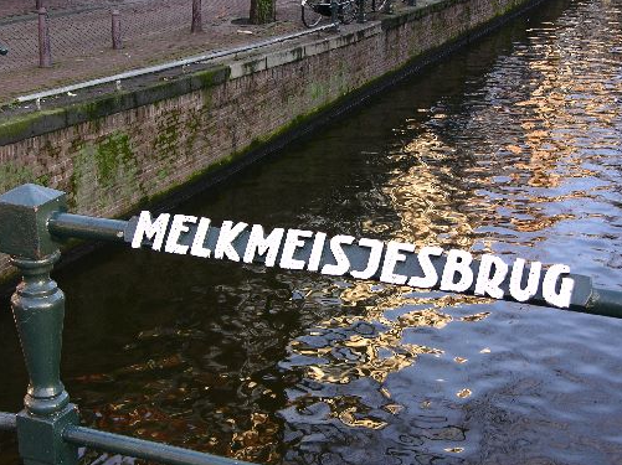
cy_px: 269
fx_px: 1221
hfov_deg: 28.6
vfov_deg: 21.6
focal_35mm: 68
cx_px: 338
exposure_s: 1/36.9
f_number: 3.5
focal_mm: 14.7
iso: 50
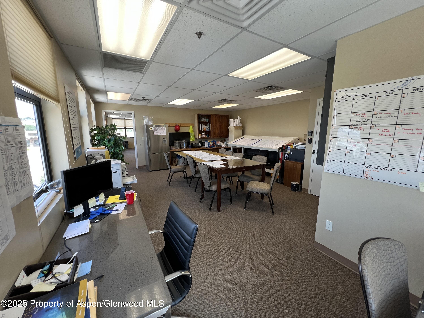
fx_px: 159
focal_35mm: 13
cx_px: 212
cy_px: 159
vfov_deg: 89.9
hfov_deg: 106.2
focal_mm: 1.57
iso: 125
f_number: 1.8
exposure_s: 1/120
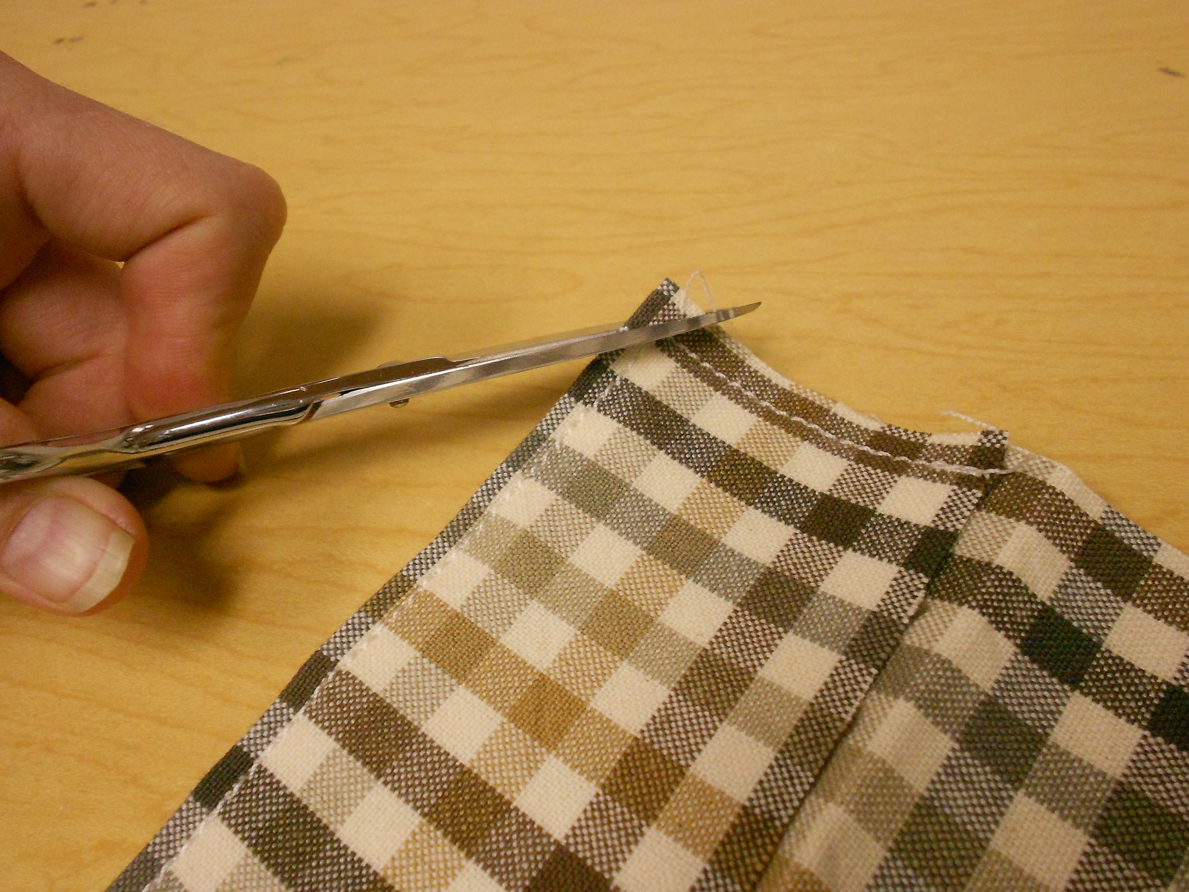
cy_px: 446
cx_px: 594
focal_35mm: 29
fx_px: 996
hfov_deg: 61.7
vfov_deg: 48.2
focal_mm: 5.1
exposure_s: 1/50
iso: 400
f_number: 3.4
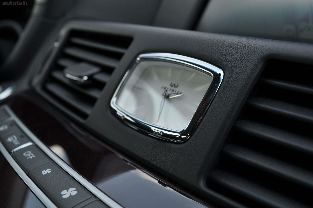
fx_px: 417
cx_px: 156
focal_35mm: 48
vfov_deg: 28.0
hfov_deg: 41.2
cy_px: 104
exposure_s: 1/160
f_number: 6.3
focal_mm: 32
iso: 200
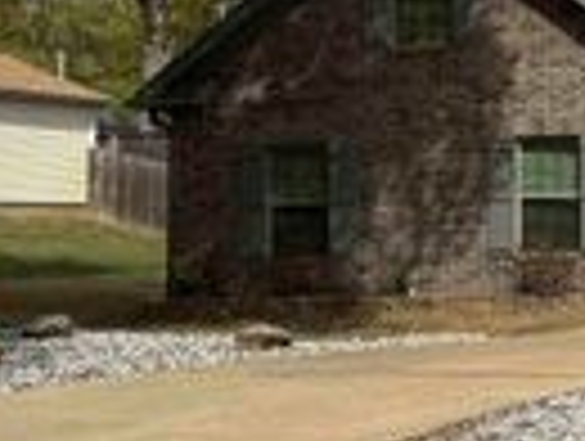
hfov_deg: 18.9
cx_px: 864
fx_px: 1558
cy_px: 115
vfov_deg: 16.0
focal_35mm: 92
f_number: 1.78
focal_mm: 6.76
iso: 80
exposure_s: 1/6410
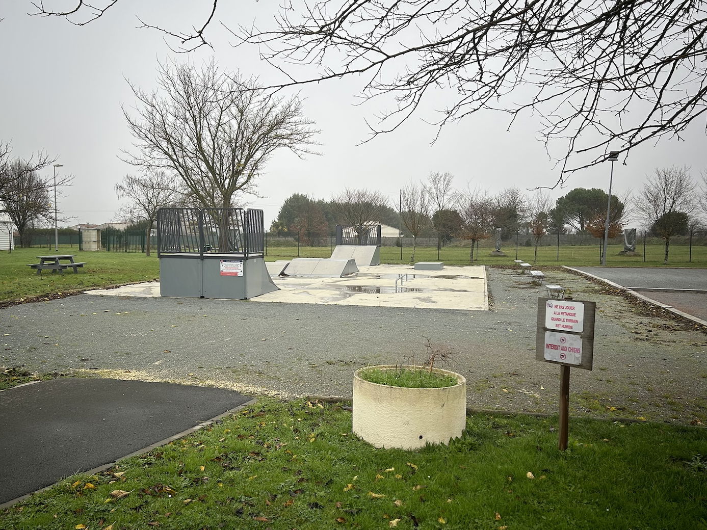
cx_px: 322
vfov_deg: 46.8
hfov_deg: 59.9
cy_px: 277
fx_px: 613
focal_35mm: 30
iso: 50
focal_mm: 5.7
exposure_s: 1/949
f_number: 1.5
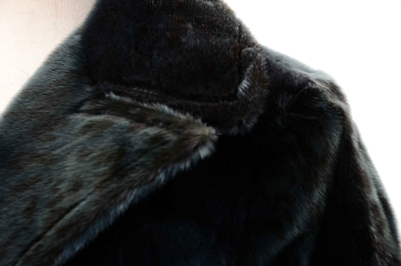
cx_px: 200
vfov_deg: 8.7
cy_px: 133
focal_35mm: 158
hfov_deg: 13.1
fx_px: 1751
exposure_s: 1/160
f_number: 8
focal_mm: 105
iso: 200
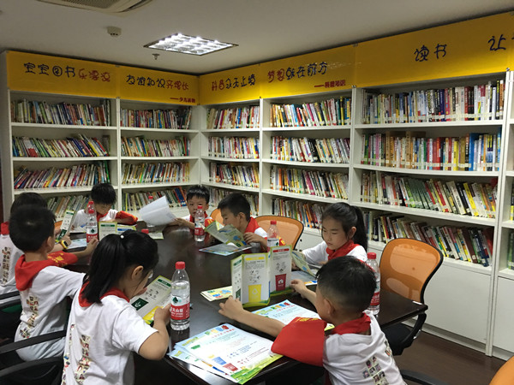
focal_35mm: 29
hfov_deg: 61.7
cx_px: 257
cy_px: 192
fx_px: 431
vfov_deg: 48.2
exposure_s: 1/17
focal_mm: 4.15
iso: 100
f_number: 2.2
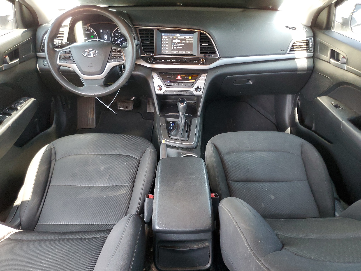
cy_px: 136
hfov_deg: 67.3
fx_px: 271
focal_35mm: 26
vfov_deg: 53.1
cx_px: 180
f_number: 1.5
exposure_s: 1/60.2
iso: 230
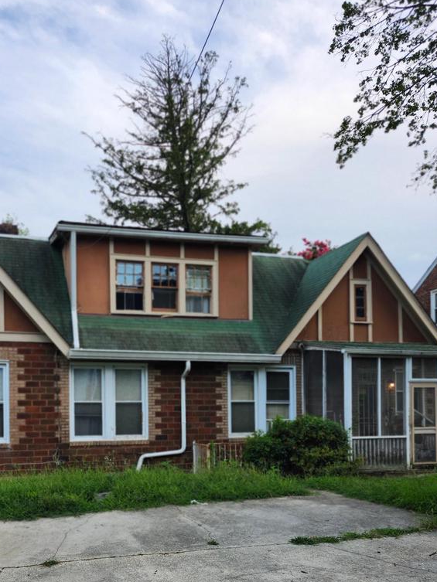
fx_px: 555
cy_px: 409
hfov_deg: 42.5
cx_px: 152
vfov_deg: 53.7
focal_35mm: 33
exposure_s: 1/319
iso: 25
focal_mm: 5.54
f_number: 1.8
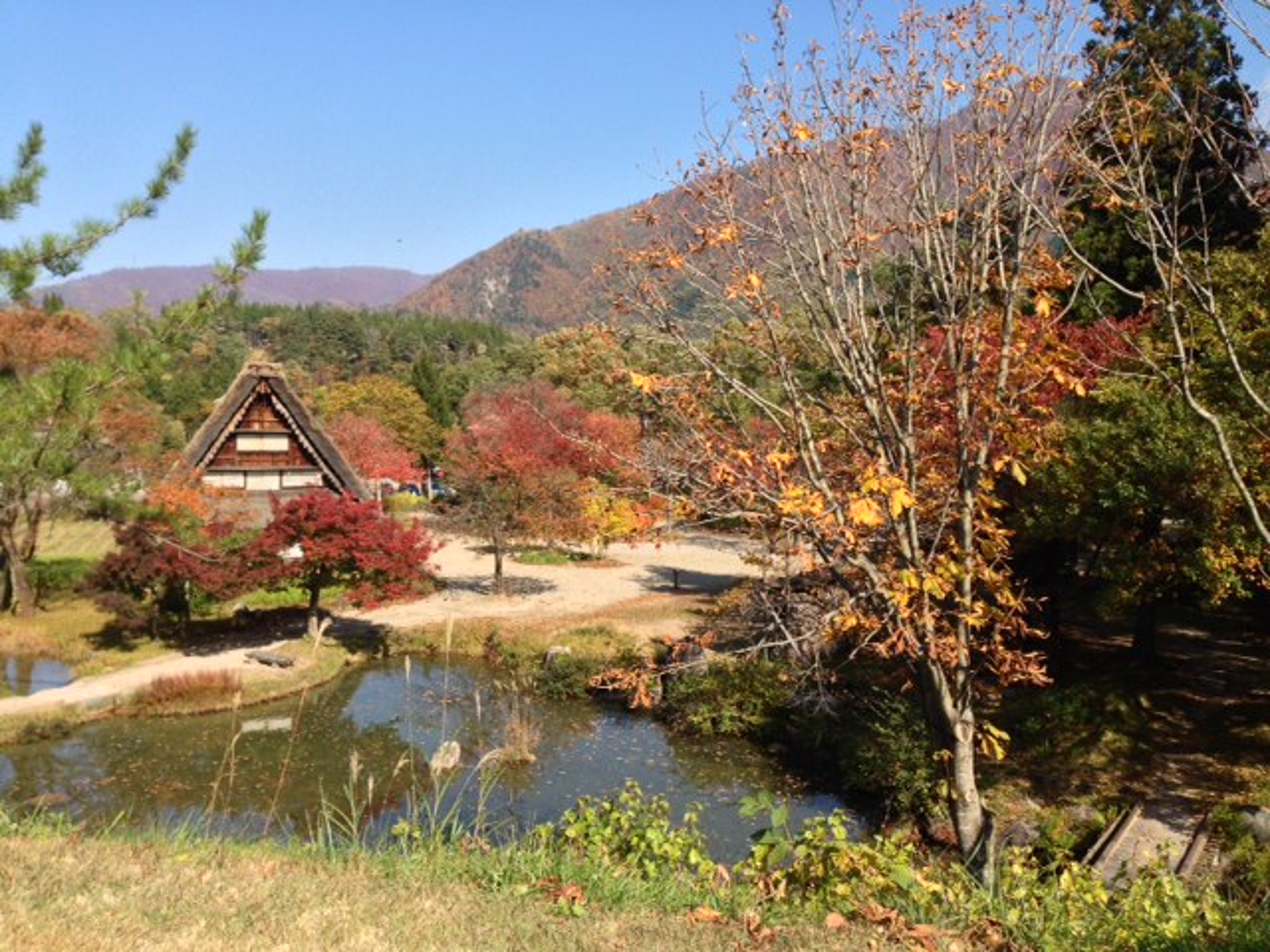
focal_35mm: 33
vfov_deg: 42.9
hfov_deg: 55.4
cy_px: 476
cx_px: 635
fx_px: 1211
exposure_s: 1/968
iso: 50
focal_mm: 4.13
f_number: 2.4
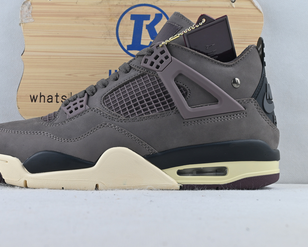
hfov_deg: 33.2
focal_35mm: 57
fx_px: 516
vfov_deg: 26.9
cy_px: 124
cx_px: 131
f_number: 10
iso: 100
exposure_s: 1/15
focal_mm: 33
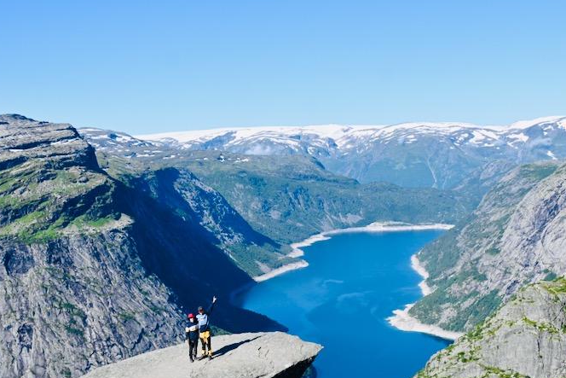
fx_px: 840
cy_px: 293
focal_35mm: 53
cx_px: 307
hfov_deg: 37.2
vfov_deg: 25.0
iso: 100
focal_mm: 21.5
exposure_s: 1/400
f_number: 7.1
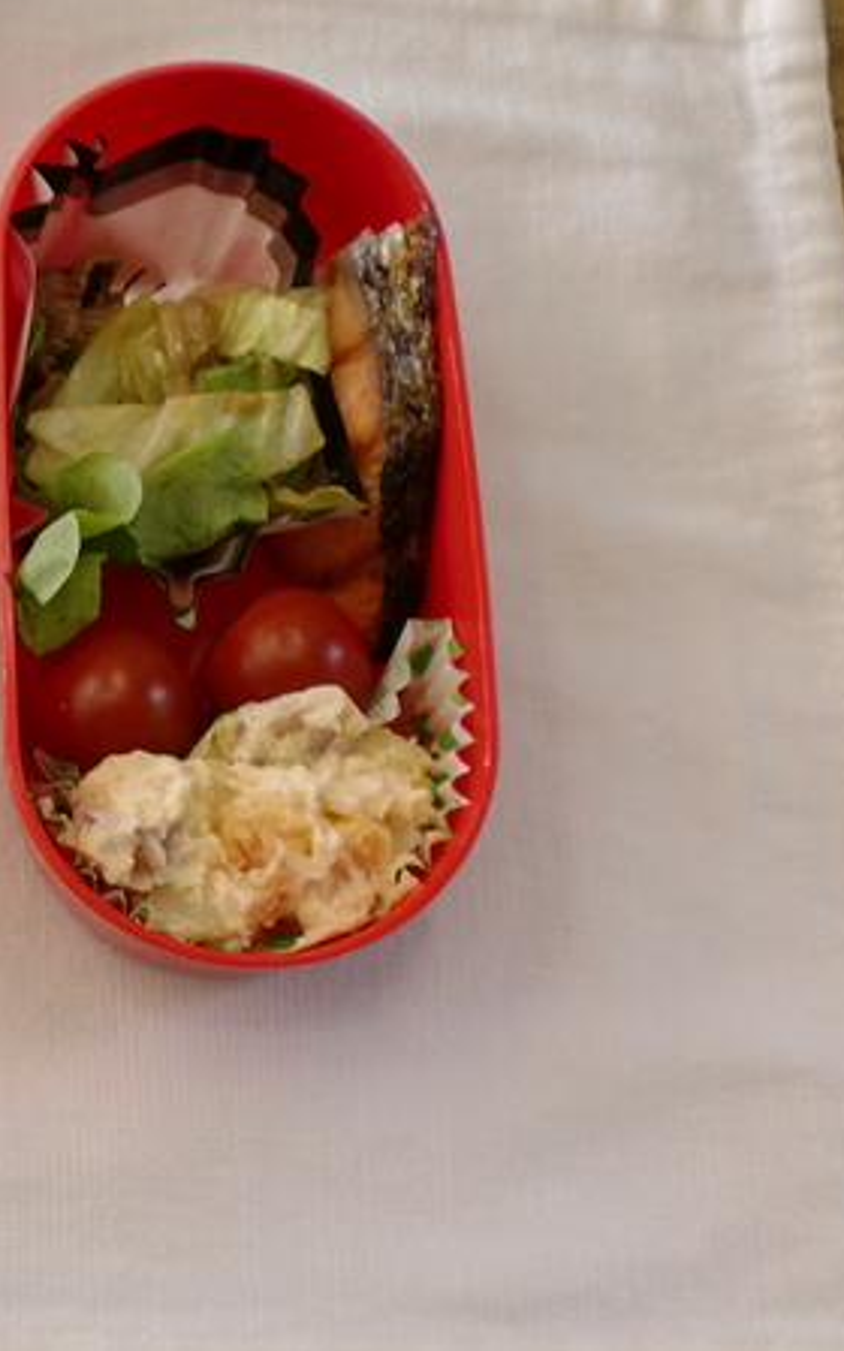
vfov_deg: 38.2
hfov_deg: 23.4
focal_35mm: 53
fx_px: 1951
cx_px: -3
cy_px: 645
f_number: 3.1
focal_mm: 6.3
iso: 64
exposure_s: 1/60
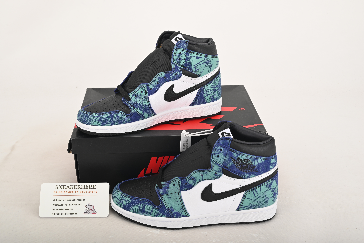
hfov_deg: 42.7
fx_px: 465
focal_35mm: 46
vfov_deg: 29.3
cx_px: 182
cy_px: 122
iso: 100
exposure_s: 1/200
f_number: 11
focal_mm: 46
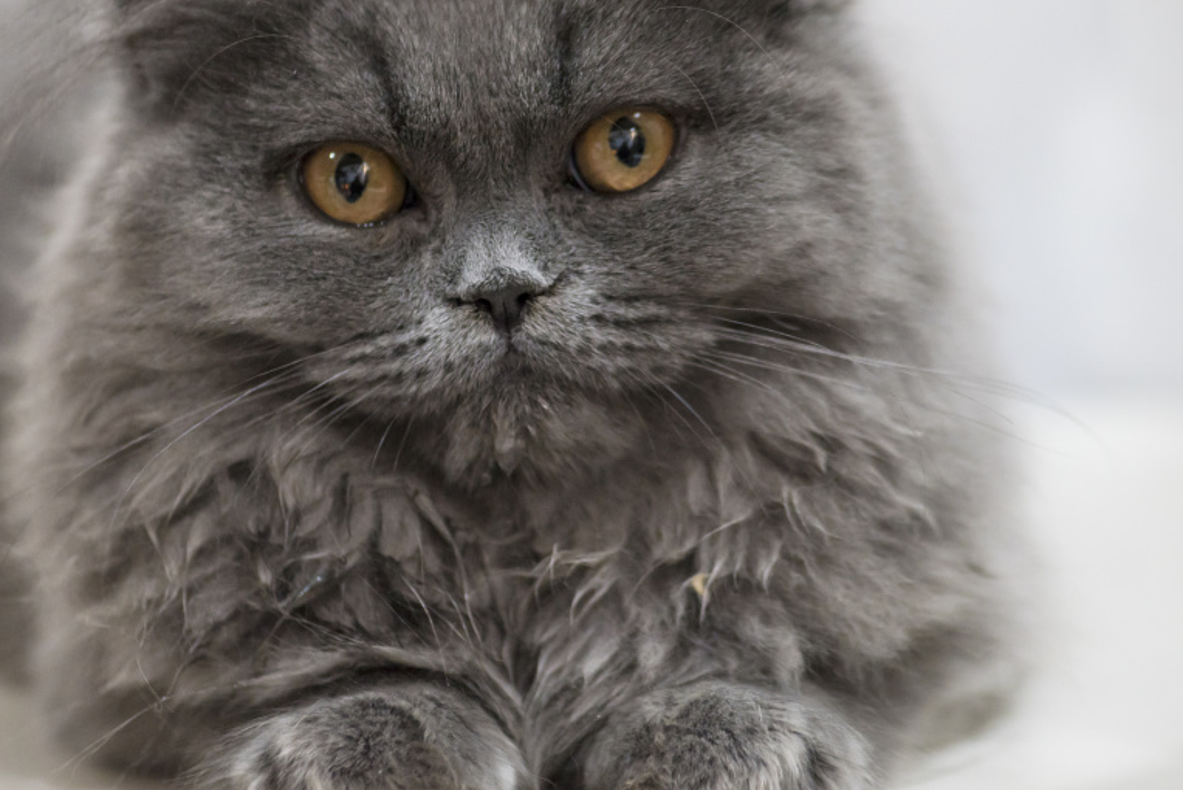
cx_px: 531
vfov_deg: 8.7
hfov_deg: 13.1
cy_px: 292
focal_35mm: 157
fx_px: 5161
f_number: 4
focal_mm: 100
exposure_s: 1/125
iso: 640
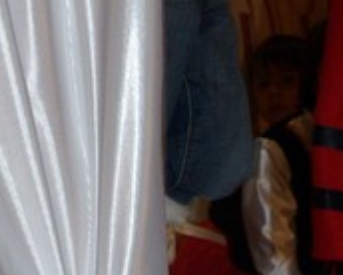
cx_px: 43
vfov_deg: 5.9
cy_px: -165
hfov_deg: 7.4
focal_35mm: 260
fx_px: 2640
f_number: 8
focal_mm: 31
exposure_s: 1/45
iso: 400
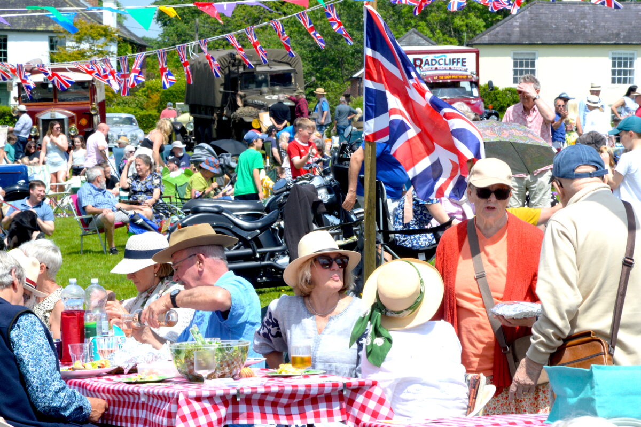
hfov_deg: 9.8
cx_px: 320
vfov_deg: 6.5
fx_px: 3737
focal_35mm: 210
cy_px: 214
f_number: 45
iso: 1600
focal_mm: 210
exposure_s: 1/250
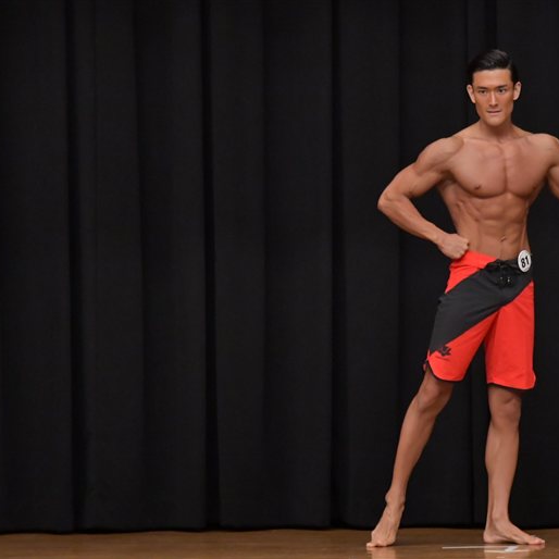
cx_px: 413
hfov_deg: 5.1
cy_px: 280
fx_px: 6321
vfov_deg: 5.1
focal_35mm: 346
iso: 6400
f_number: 5.6
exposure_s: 1/400
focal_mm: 180
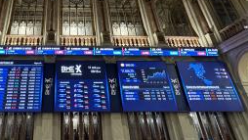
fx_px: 197
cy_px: 12
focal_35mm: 30
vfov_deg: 36.4
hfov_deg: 61.3
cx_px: 67
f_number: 2.2
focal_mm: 2.22
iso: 320
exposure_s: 1/50
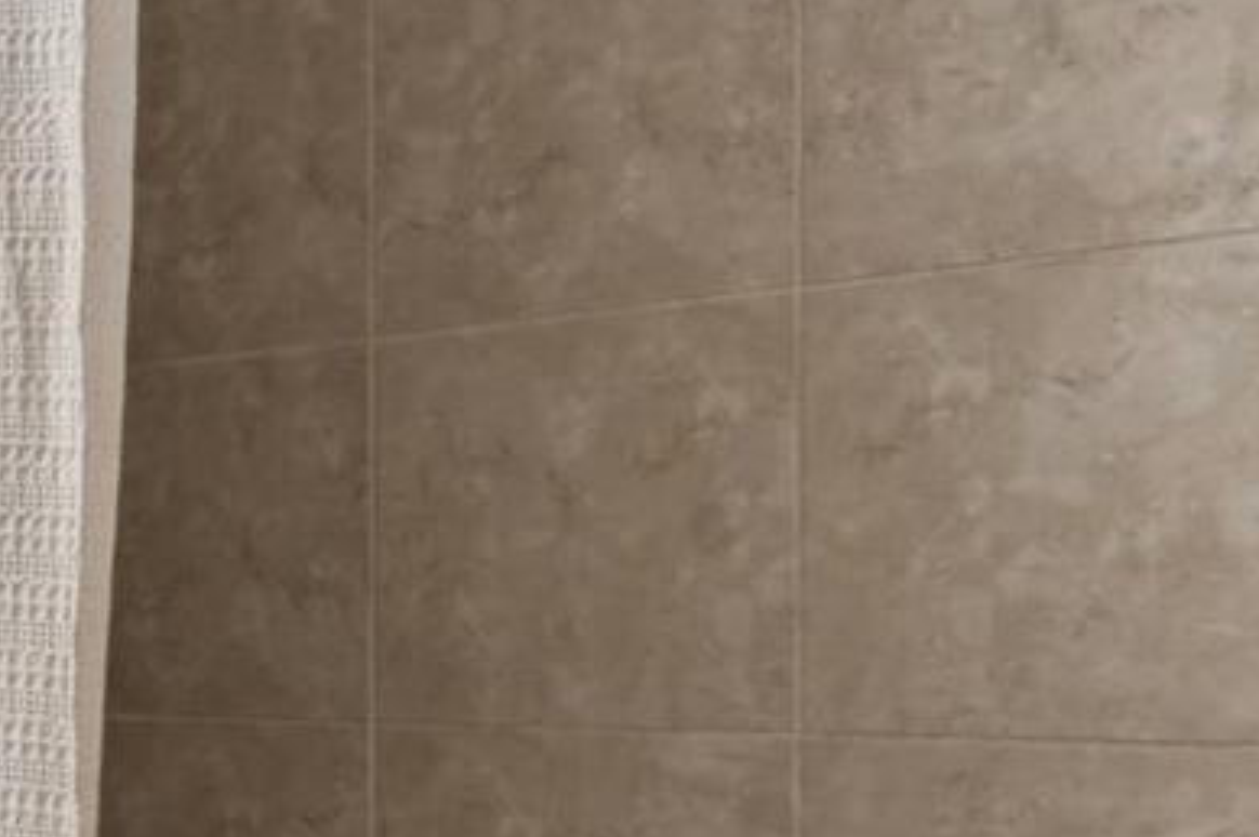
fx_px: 2306
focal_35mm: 66
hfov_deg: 23.0
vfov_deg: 20.4
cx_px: -756
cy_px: 652
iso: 100
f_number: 8
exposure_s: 1/4
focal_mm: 16
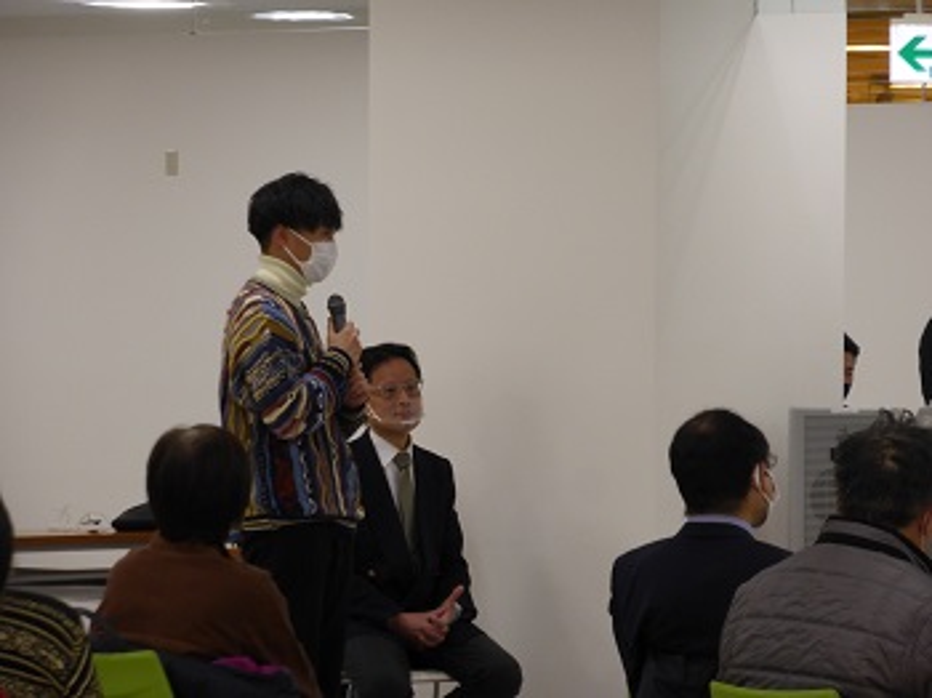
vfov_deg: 7.5
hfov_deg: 9.9
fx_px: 5354
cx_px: 466
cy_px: 349
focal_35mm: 199
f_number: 5.5
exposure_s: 1/80
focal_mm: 35.6
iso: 320
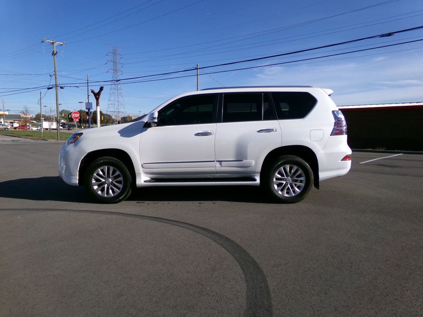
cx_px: 212
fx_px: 293
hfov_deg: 71.6
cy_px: 158
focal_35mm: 24
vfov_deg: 56.8
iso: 100
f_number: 3.7
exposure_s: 1/850
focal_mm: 4.3
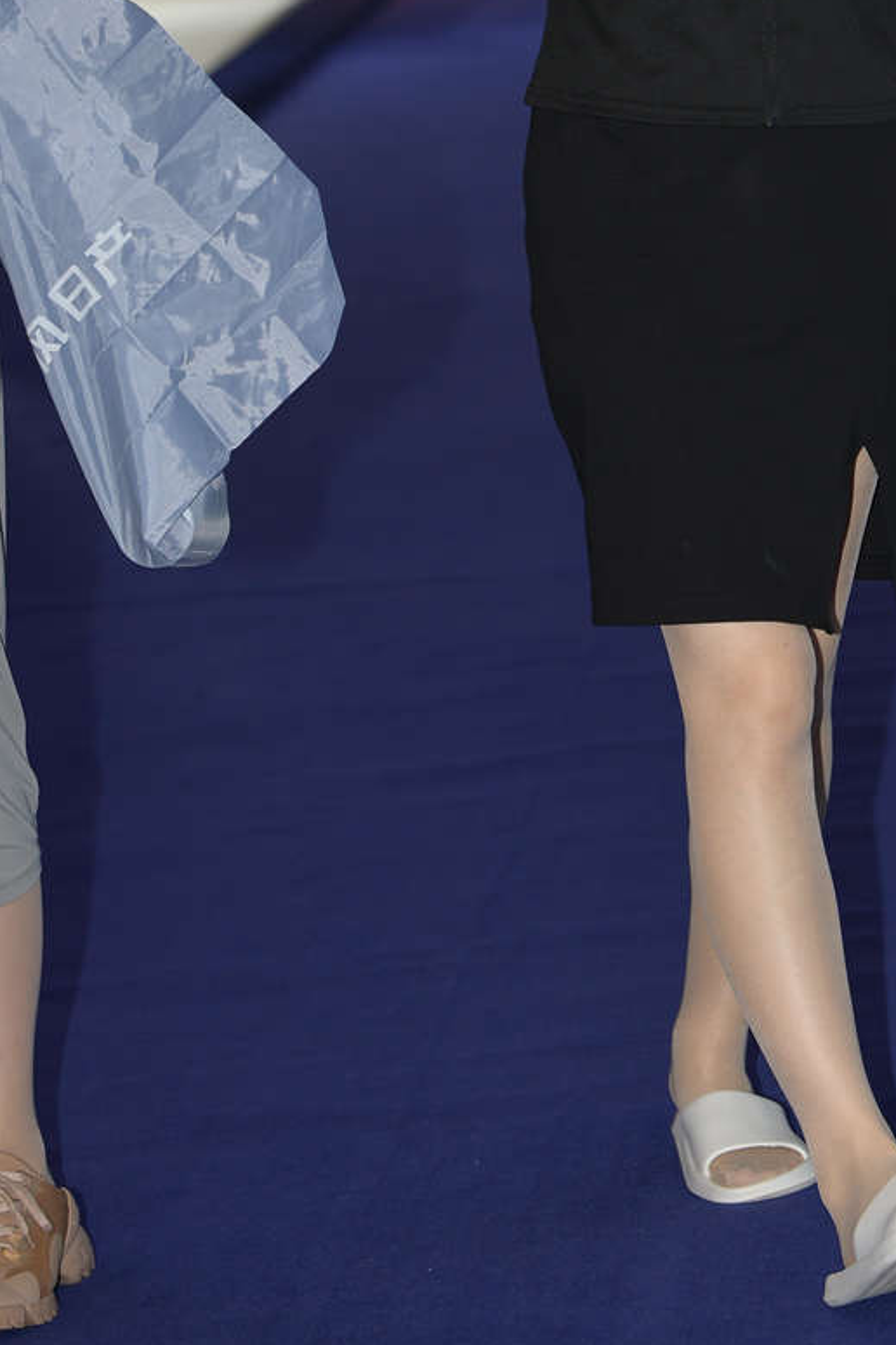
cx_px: 693
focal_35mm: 214
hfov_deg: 6.4
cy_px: 163
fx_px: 7989
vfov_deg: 9.6
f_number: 4
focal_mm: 92
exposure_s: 1/200
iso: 400
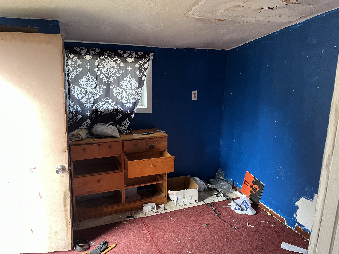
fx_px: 255
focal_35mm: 26
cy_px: 127
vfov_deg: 53.1
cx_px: 170
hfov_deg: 67.3
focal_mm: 5.1
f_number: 1.6
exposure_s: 1/67
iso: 125
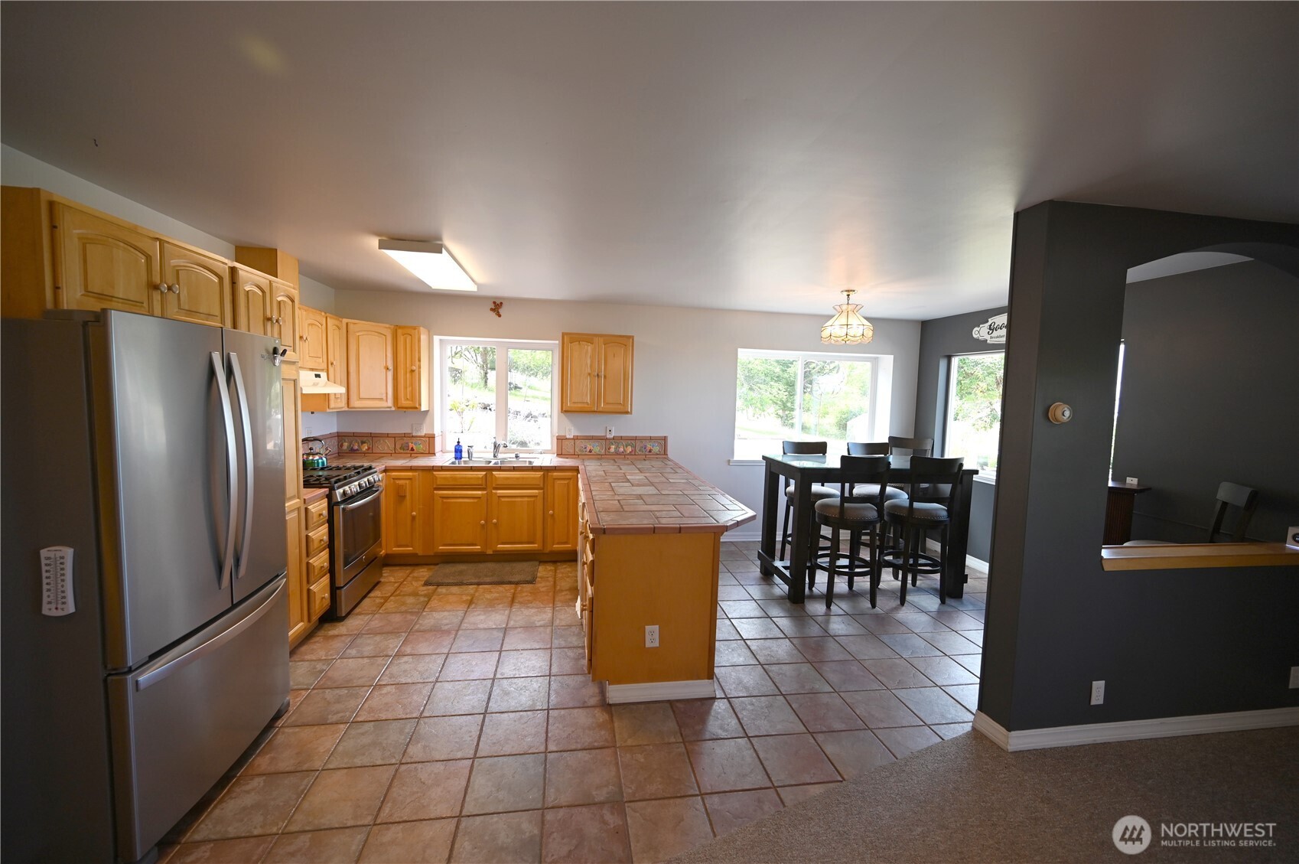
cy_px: 432
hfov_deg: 104.3
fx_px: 505
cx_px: 650
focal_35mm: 14
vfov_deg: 81.1
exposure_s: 1/200
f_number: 4
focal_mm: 14
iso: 400
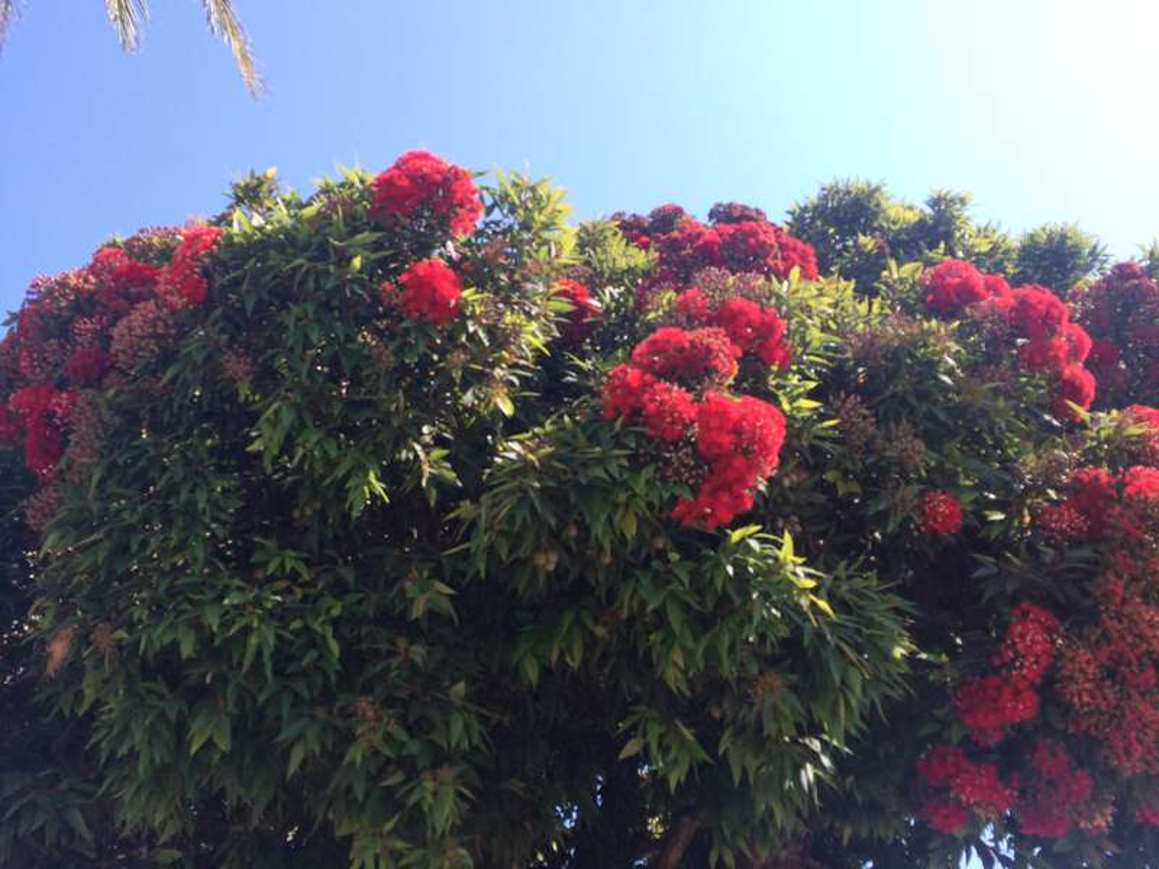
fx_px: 971
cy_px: 434
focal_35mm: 29
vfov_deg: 48.2
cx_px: 580
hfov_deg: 61.7
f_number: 2.2
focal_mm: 4.15
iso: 32
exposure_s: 1/774
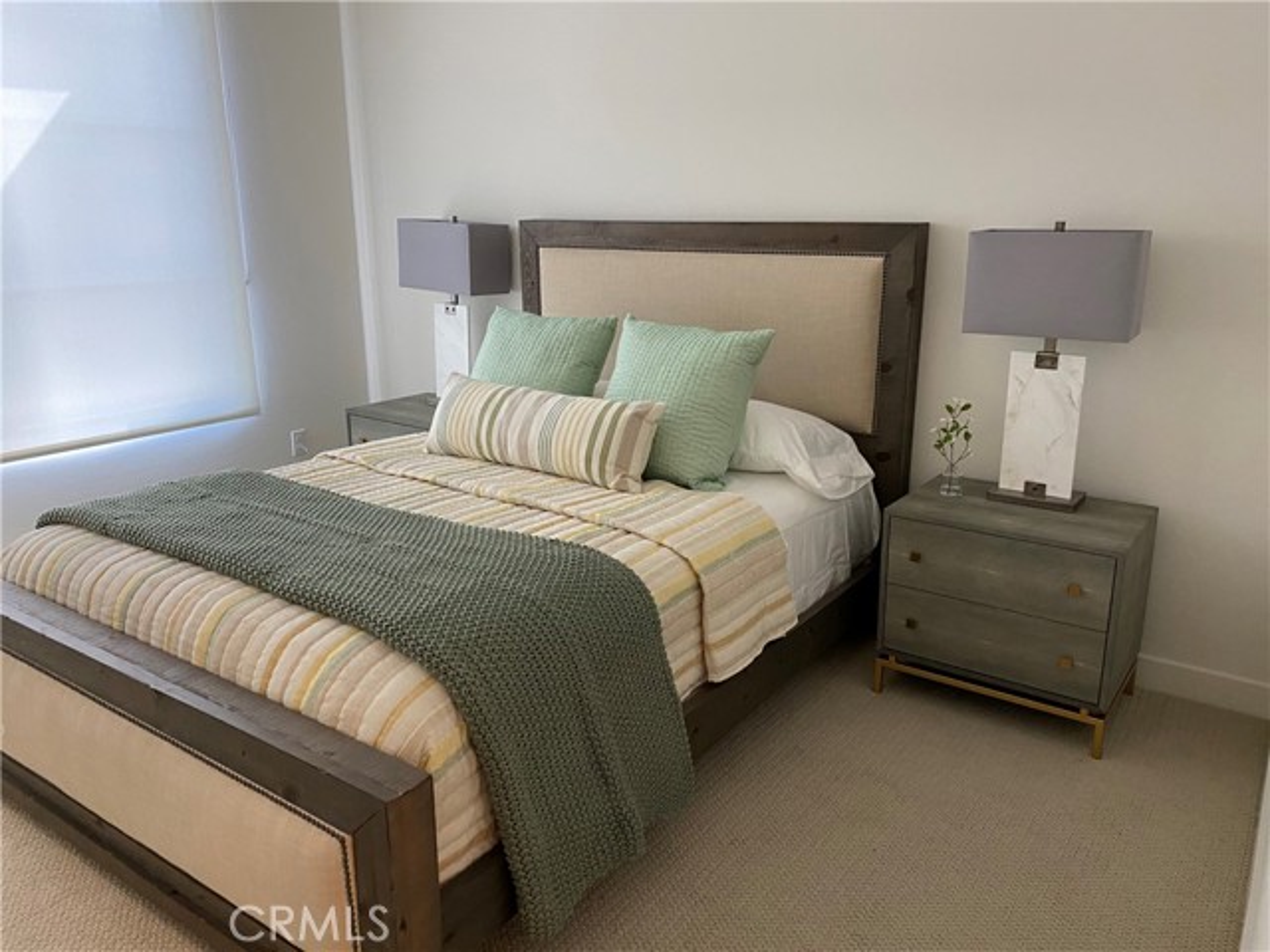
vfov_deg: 53.1
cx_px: 635
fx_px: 954
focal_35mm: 26
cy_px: 476
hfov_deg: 67.3
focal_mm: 4.25
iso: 200
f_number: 1.8
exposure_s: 1/60
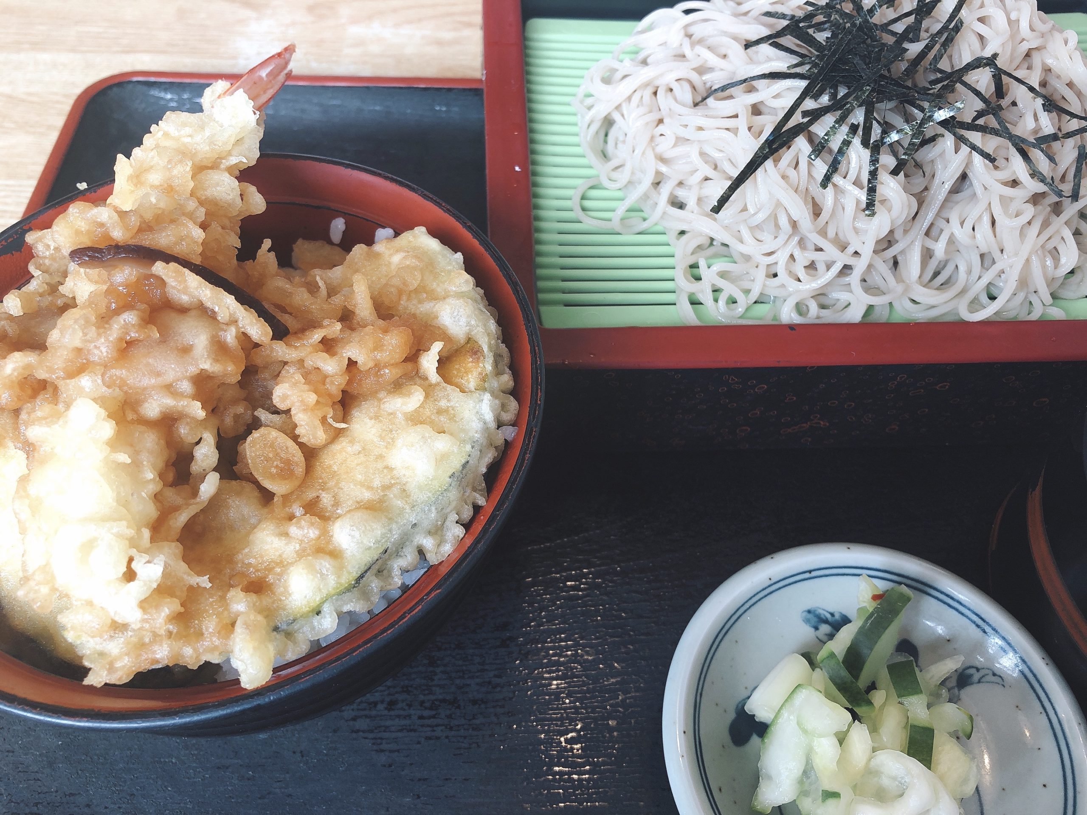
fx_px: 879
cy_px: 408
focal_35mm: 28
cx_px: 544
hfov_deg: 63.4
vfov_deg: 49.7
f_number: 1.8
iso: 20
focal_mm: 3.99
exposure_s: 1/40
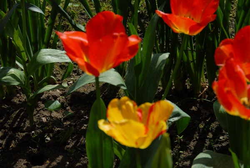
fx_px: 1095
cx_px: 125
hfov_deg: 13.0
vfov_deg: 8.7
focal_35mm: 158
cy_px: 84
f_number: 8
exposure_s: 1/250
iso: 100
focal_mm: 105
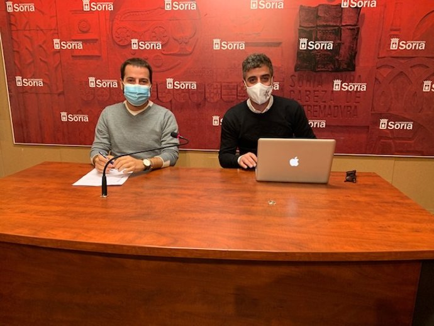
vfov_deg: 53.1
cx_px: 217
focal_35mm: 26
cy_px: 163
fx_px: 326
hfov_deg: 67.3
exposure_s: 1/50
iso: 200
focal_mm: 4.25
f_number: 1.8
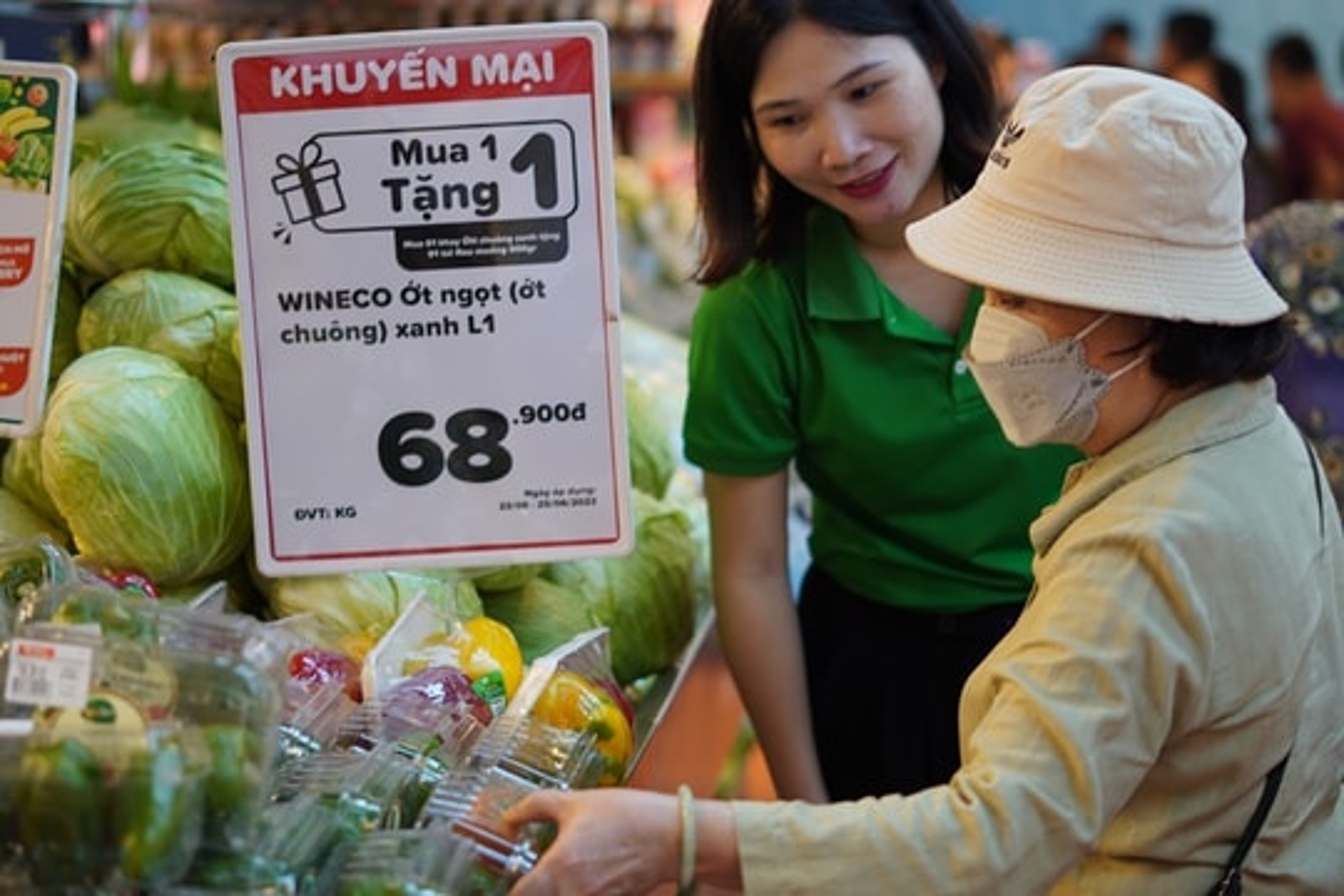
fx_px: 2800
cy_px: 448
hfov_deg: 27.0
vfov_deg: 18.2
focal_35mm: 75
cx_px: 672
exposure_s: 1/125
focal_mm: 50
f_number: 1.8
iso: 100
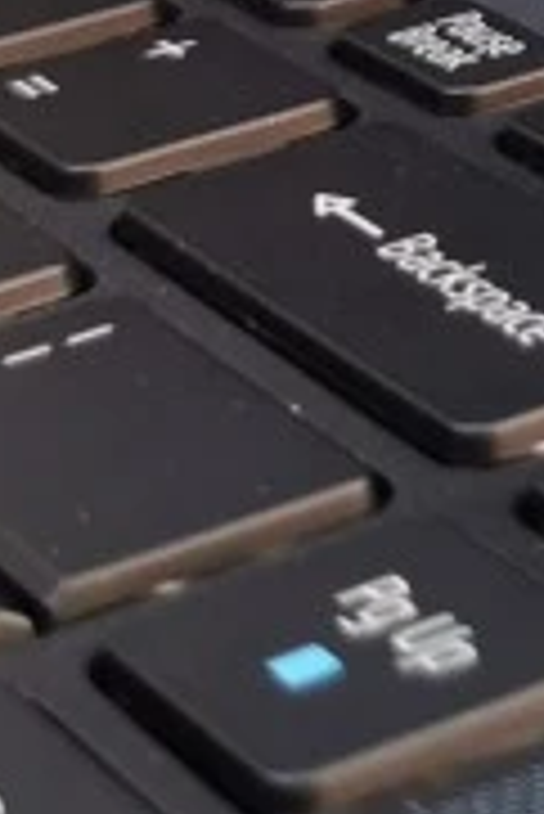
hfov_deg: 7.1
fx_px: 4162
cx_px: 1209
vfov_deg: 10.9
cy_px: -225
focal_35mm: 184
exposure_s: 1/162
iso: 50
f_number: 1.6
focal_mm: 5.56
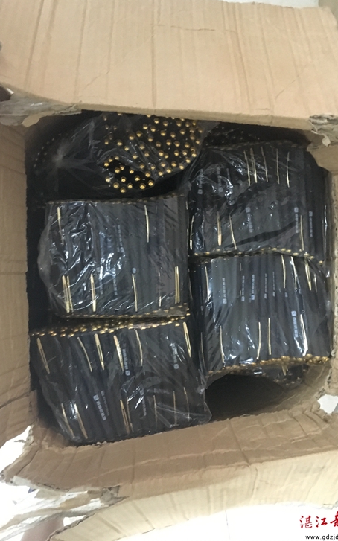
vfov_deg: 61.2
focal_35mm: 31
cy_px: 269
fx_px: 457
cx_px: 180
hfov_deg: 40.6
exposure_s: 1/17
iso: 320
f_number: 2.2
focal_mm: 4.15
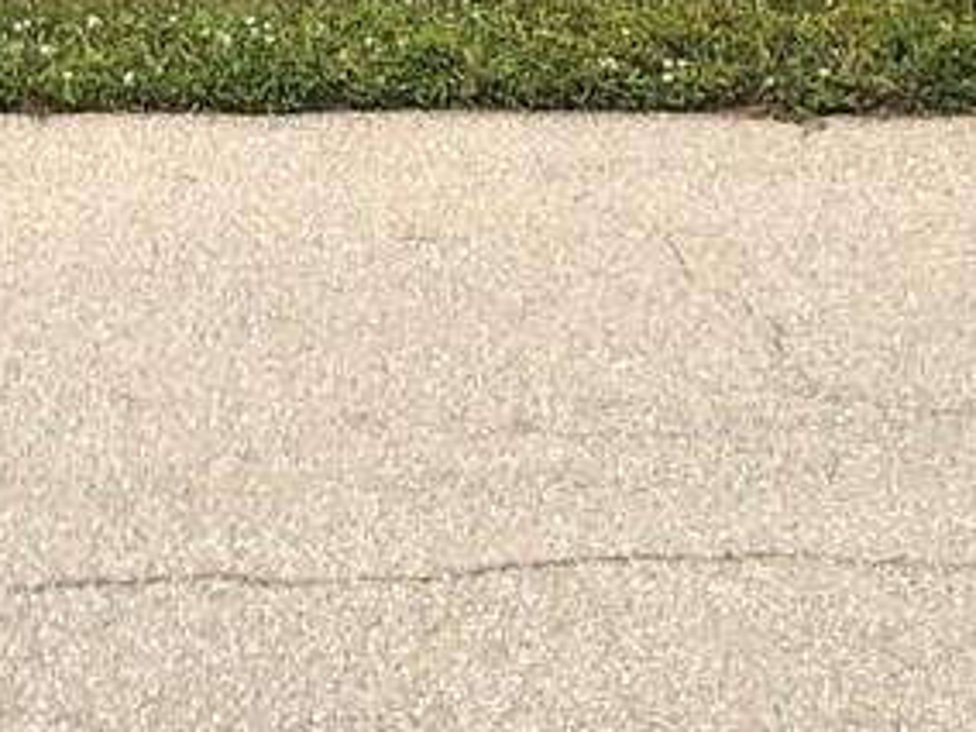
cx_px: -416
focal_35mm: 158
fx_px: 4455
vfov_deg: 8.6
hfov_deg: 12.0
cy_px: -1000
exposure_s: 1/4049
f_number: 1.8
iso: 20
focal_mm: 4
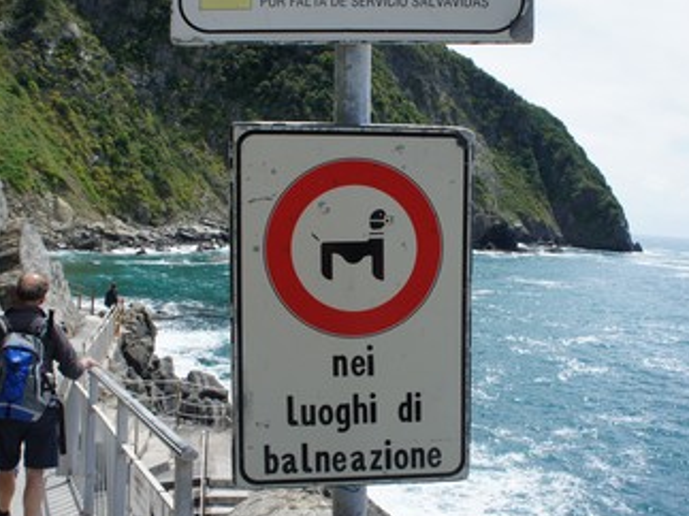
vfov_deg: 38.6
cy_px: 254
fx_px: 736
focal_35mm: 37
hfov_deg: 50.0
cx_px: 386
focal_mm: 18
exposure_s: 1/250
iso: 200
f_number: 11
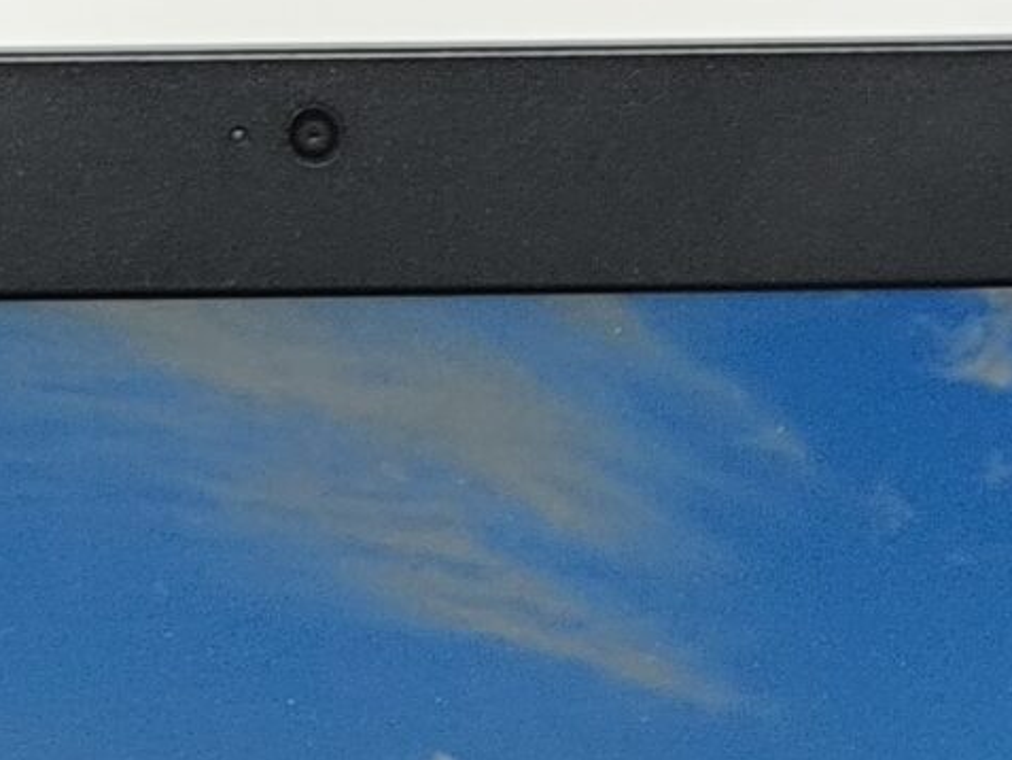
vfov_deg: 5.8
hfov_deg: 8.0
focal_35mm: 247
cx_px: 401
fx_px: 7223
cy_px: 1921
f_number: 1.65
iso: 200
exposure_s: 1/100
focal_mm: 6.14
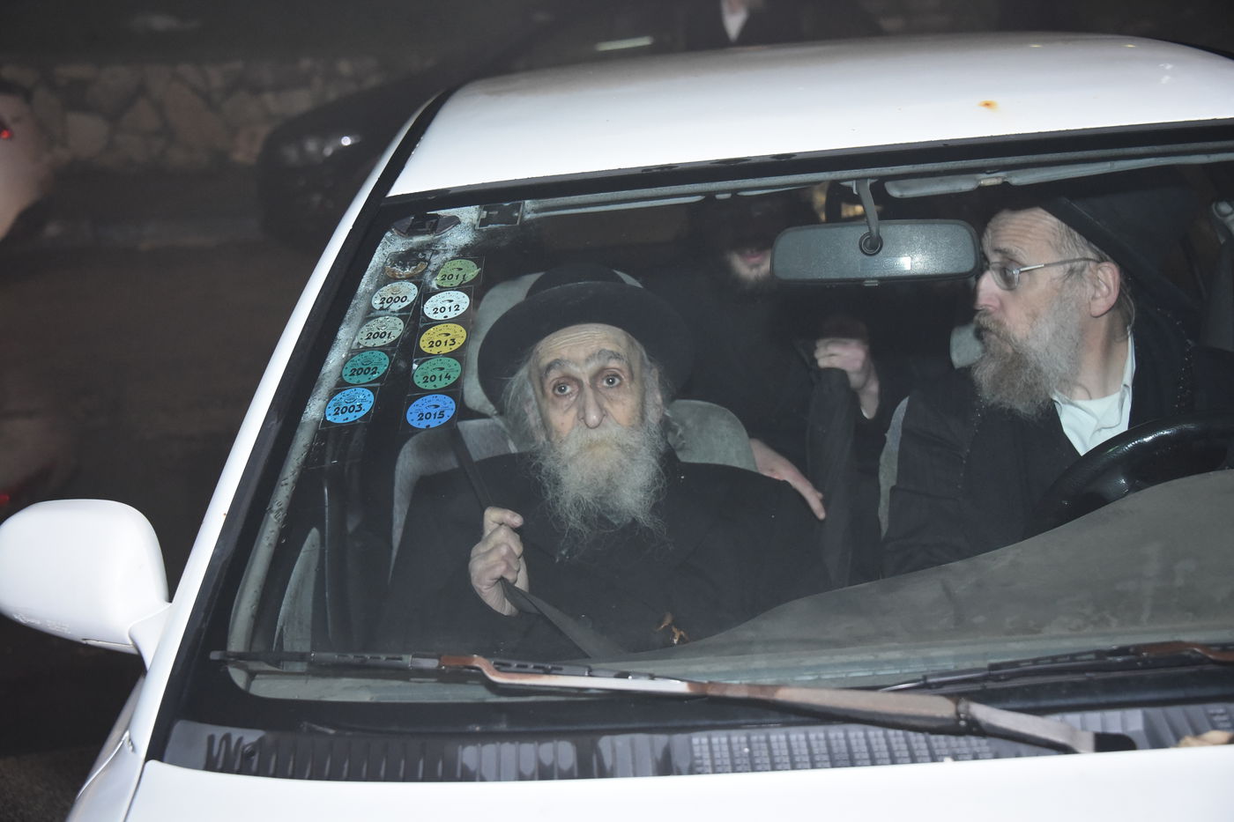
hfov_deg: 32.4
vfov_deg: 21.9
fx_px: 2125
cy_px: 411
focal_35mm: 62
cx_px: 617
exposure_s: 1/160
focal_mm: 62
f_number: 5.6
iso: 5000
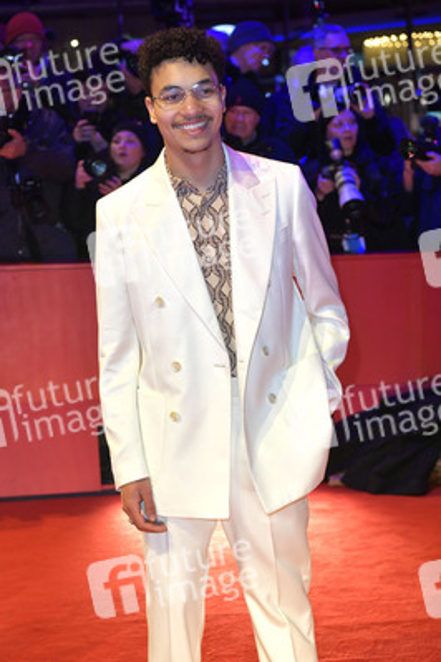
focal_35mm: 70
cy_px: 331
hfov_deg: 19.4
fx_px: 1288
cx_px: 220
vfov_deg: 28.9
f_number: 5.6
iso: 1600
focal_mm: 70
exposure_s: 1/250
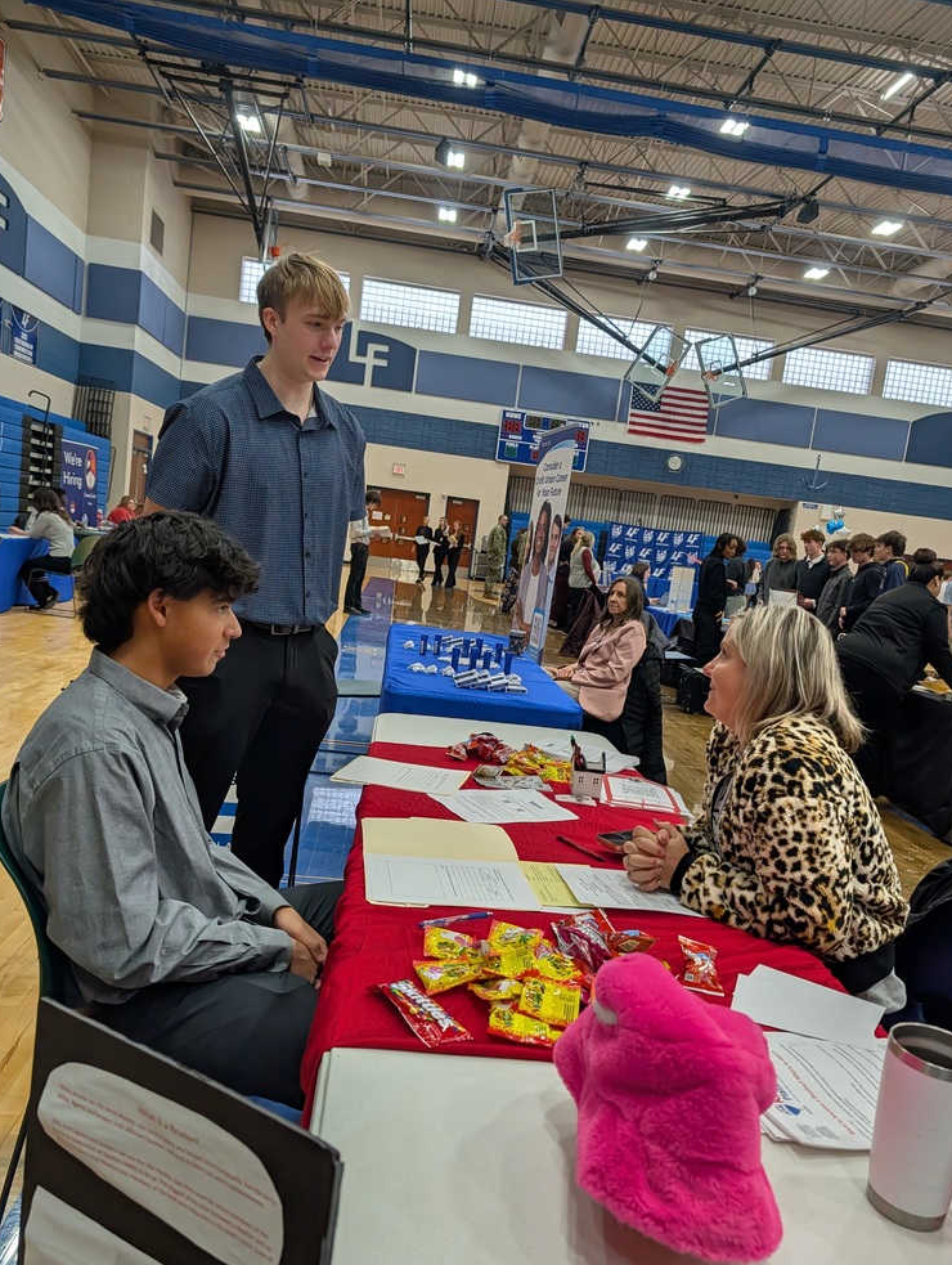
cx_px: 487
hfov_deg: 55.0
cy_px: 647
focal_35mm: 25
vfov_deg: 69.3
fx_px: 915
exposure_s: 1/737
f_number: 1.68
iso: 380
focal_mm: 6.9
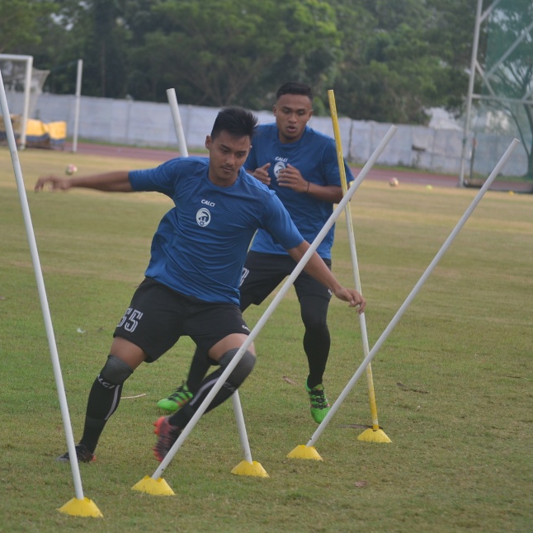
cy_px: 268
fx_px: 3449
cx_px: 232
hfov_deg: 8.8
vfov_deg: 8.8
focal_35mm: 198
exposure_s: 1/200
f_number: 5
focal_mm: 98
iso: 110
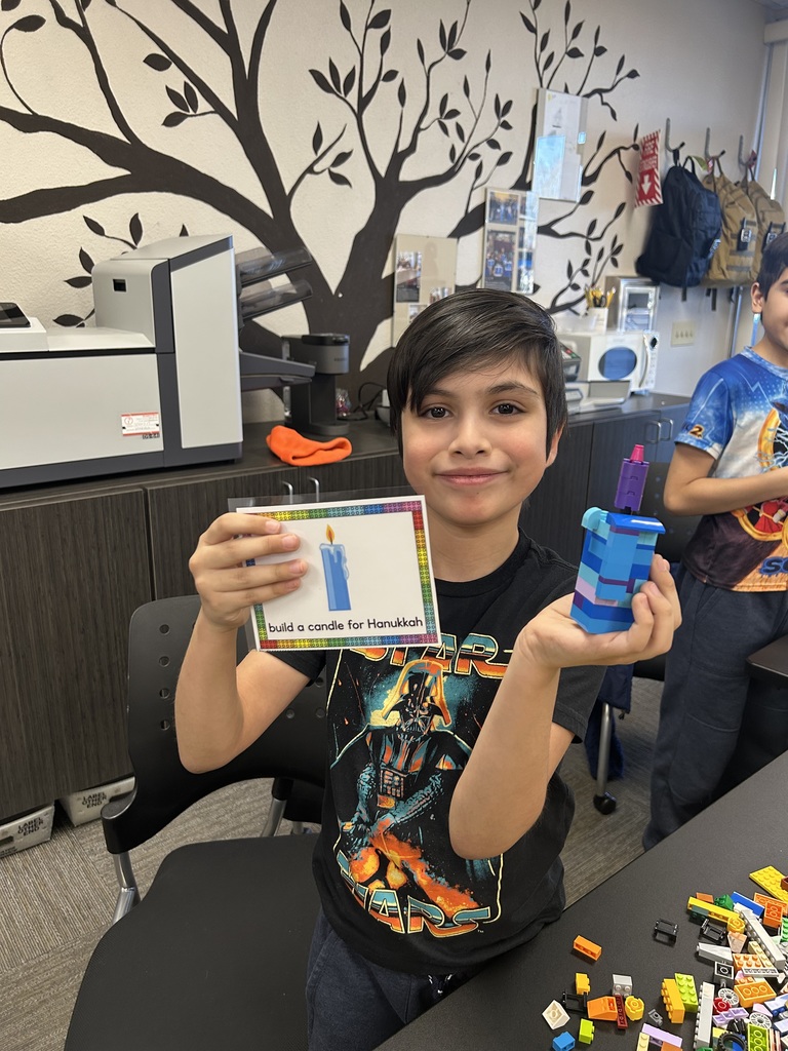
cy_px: 526
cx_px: 394
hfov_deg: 53.1
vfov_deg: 67.3
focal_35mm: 26
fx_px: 789
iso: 125
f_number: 1.5
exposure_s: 1/78
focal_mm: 5.7
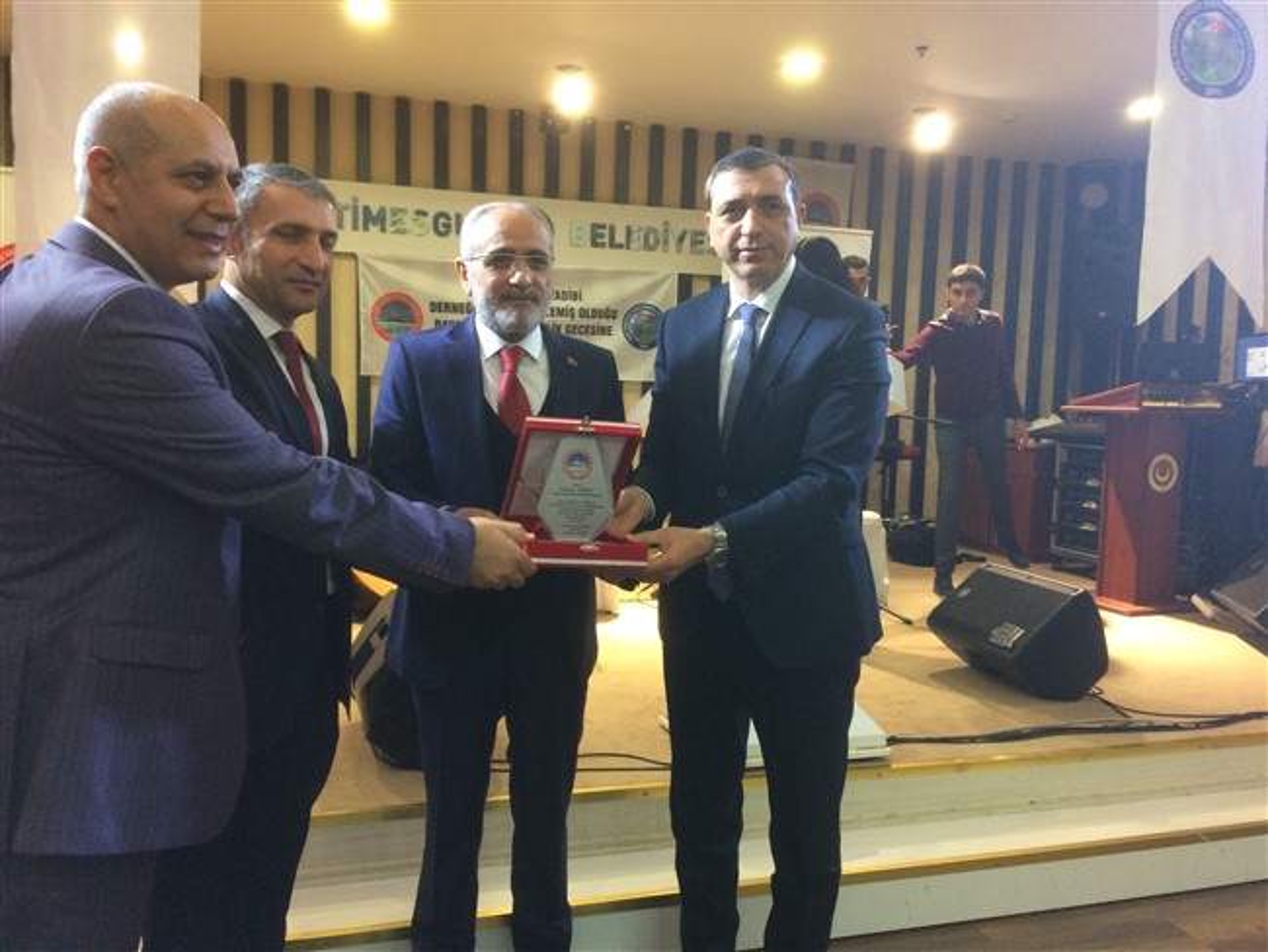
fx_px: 1063
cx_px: 634
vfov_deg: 48.3
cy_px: 476
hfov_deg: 61.6
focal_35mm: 29
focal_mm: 4.15
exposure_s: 1/33
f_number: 2.2
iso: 200
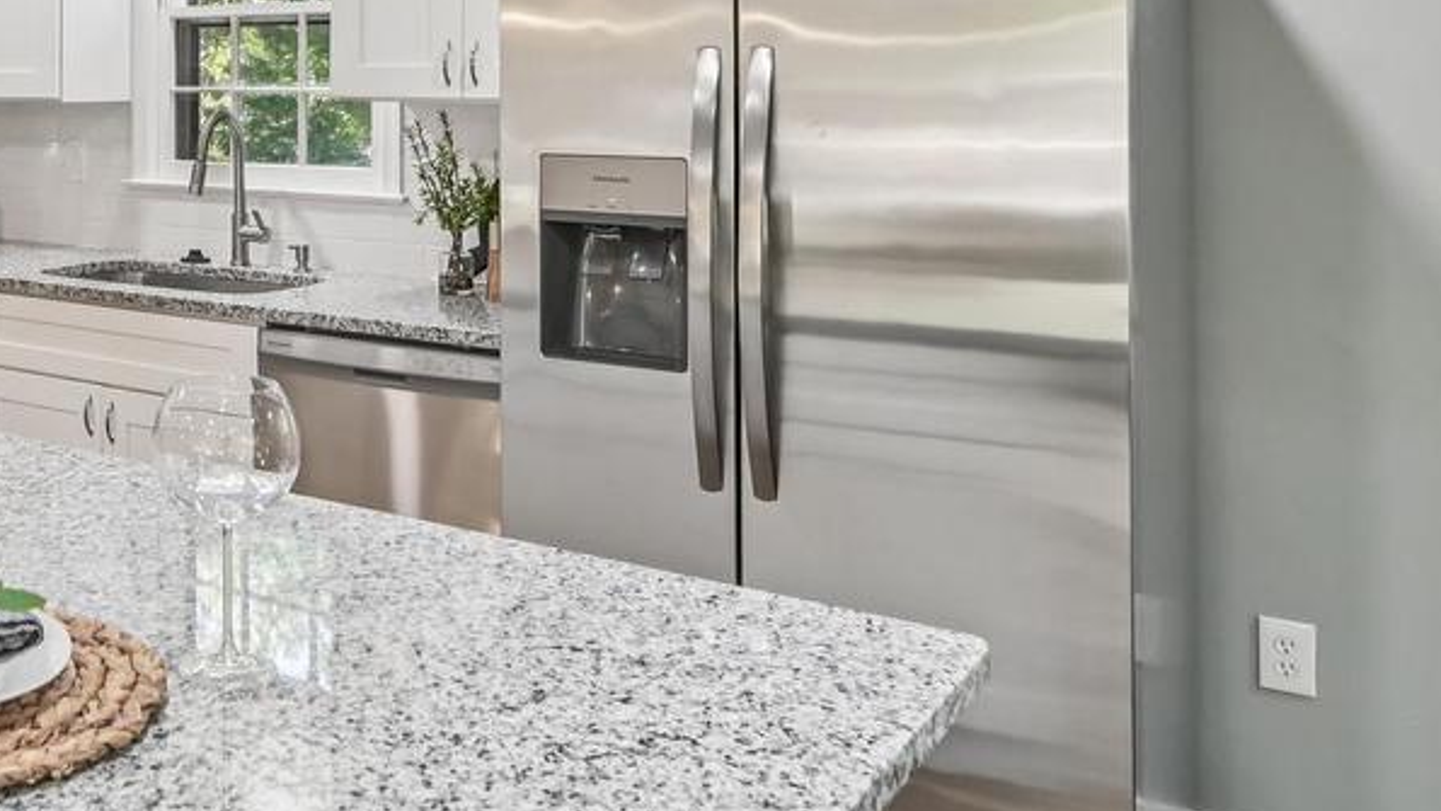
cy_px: 90
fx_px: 1452
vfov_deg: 30.0
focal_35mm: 38
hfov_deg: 46.7
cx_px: 102
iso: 2000
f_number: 6.3
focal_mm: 15
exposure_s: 1/200
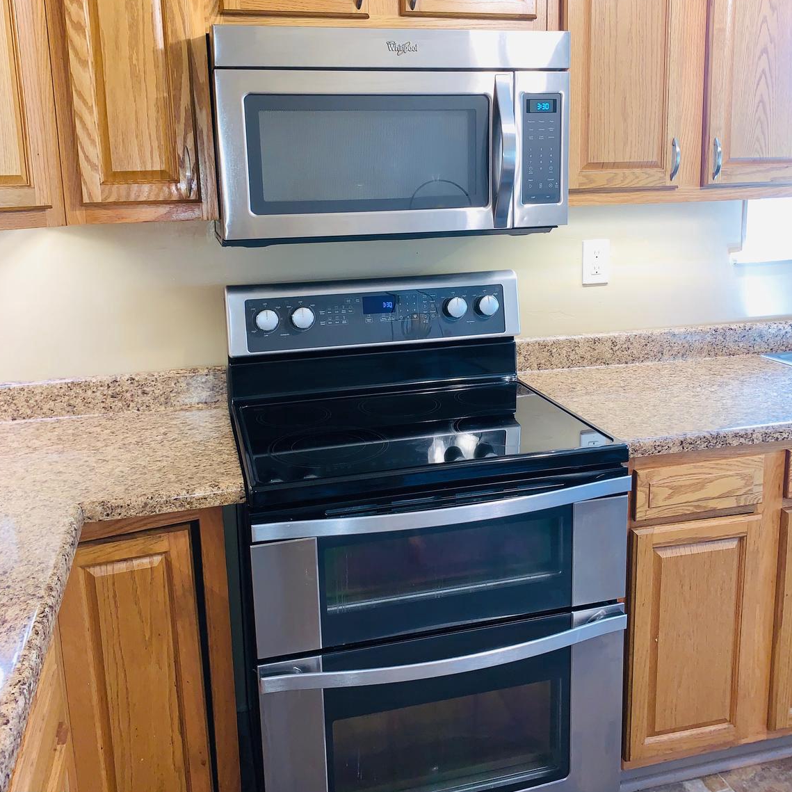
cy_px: 324
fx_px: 802
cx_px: 393
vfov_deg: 52.2
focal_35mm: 31
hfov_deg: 52.5
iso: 40
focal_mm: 4.25
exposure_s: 1/17
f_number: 1.8
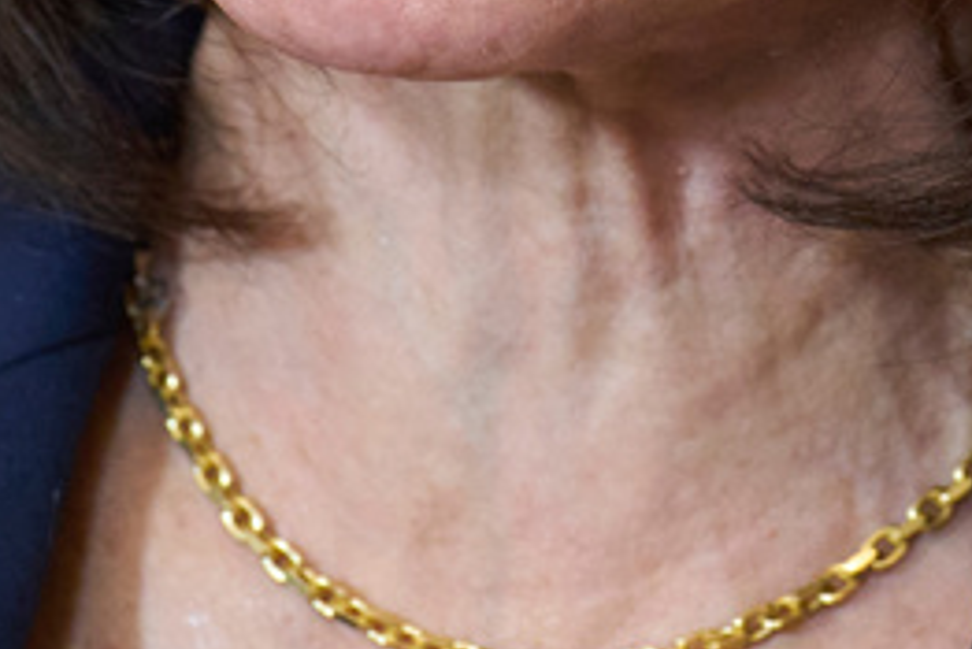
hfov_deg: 1.8
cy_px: -599
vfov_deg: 1.2
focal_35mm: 1173
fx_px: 31687
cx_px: 1080
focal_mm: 200
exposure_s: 1/400
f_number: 4
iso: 2500
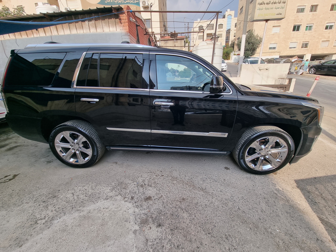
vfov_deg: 89.9
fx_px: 126
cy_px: 126
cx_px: 168
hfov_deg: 106.2
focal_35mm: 13
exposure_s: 1/1264
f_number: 2.2
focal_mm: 2.2
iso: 50
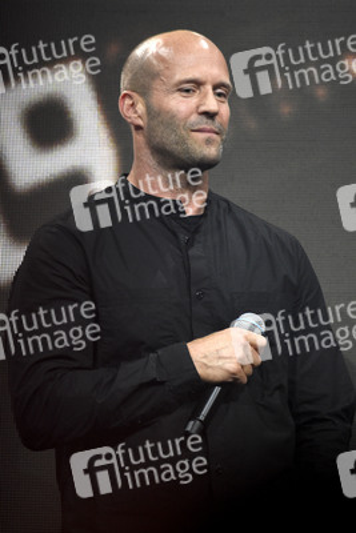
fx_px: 7410
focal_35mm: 500
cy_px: 266
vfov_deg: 4.1
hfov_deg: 2.8
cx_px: 178
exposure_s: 1/160
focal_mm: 500
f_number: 5.6
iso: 3200
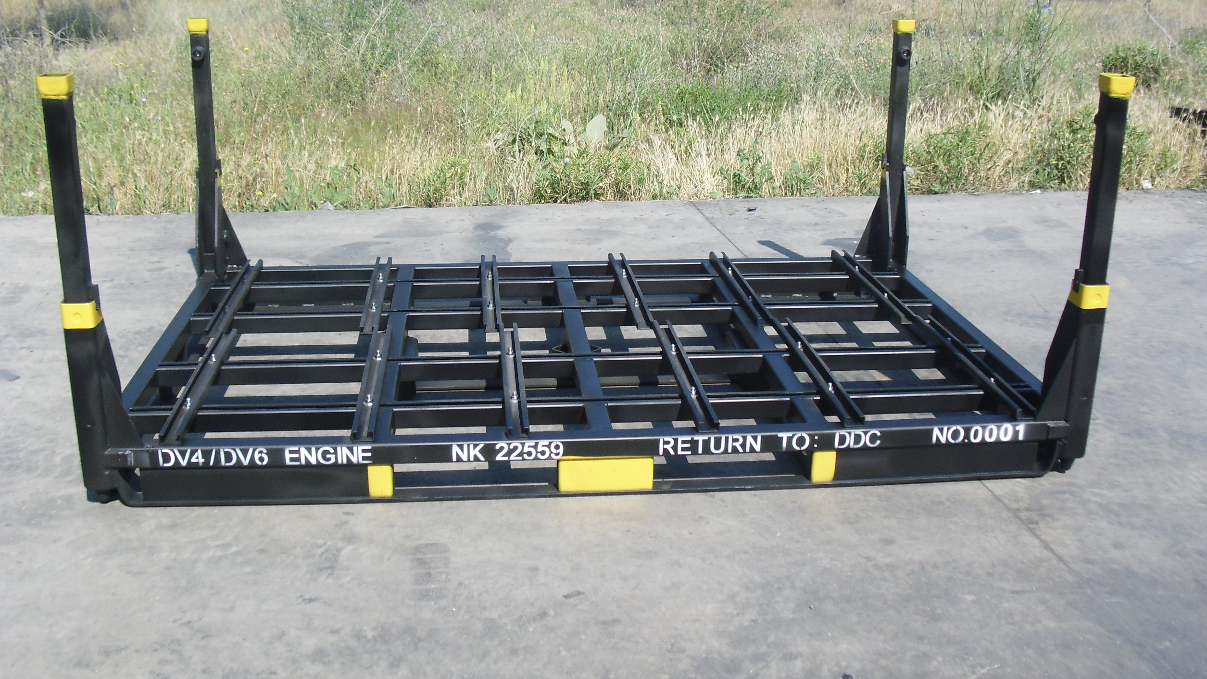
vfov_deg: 29.7
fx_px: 1280
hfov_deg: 50.5
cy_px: 291
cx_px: 595
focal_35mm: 40
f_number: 7.8
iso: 100
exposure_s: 1/125
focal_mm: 6.3
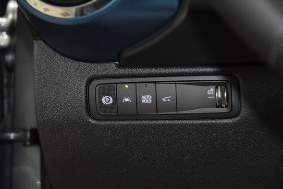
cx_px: 132
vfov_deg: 12.0
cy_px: 97
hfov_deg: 17.9
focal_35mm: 114
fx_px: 896
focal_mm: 70
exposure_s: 1/40
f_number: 4.5
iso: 2000
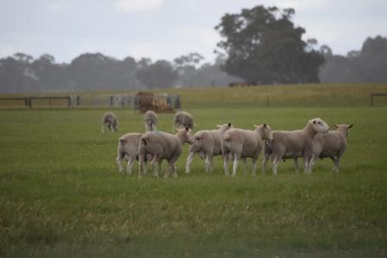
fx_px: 4387
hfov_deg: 5.1
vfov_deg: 3.4
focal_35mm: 408
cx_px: 193
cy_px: 129
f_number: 5.6
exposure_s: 1/500
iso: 200
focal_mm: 270
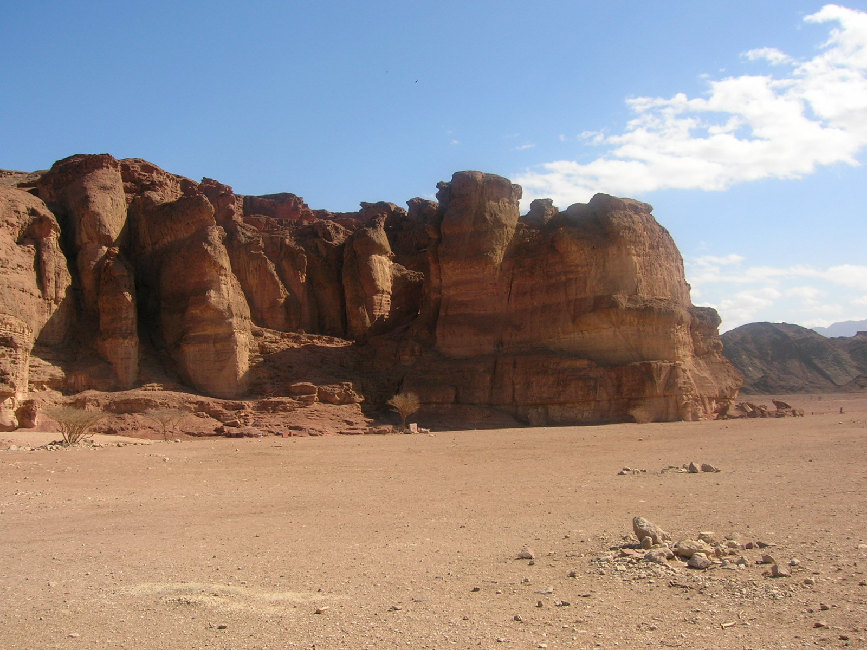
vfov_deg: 41.8
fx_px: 852
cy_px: 325
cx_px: 434
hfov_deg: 54.0
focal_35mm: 34
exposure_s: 1/473
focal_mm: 5.7
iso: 50
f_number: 4.9
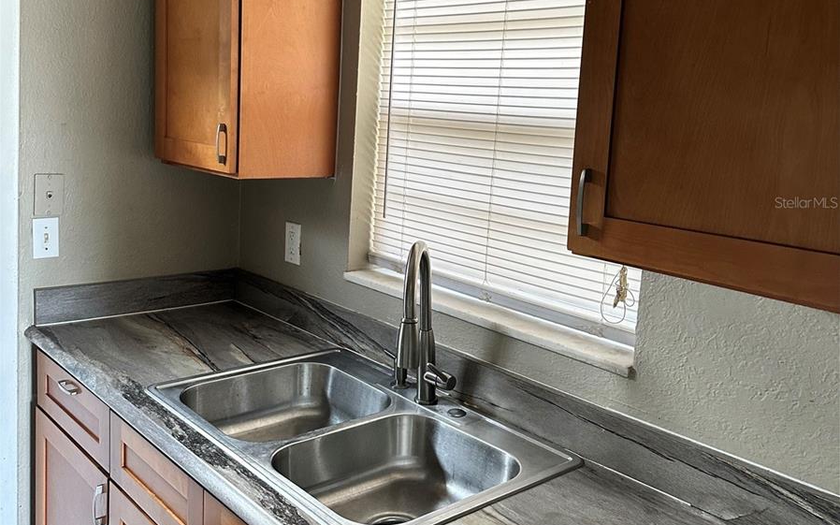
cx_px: 420
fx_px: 778
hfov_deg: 56.7
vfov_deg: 37.1
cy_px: 202
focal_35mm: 34
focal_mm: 6.86
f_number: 1.78
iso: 200
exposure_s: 1/121
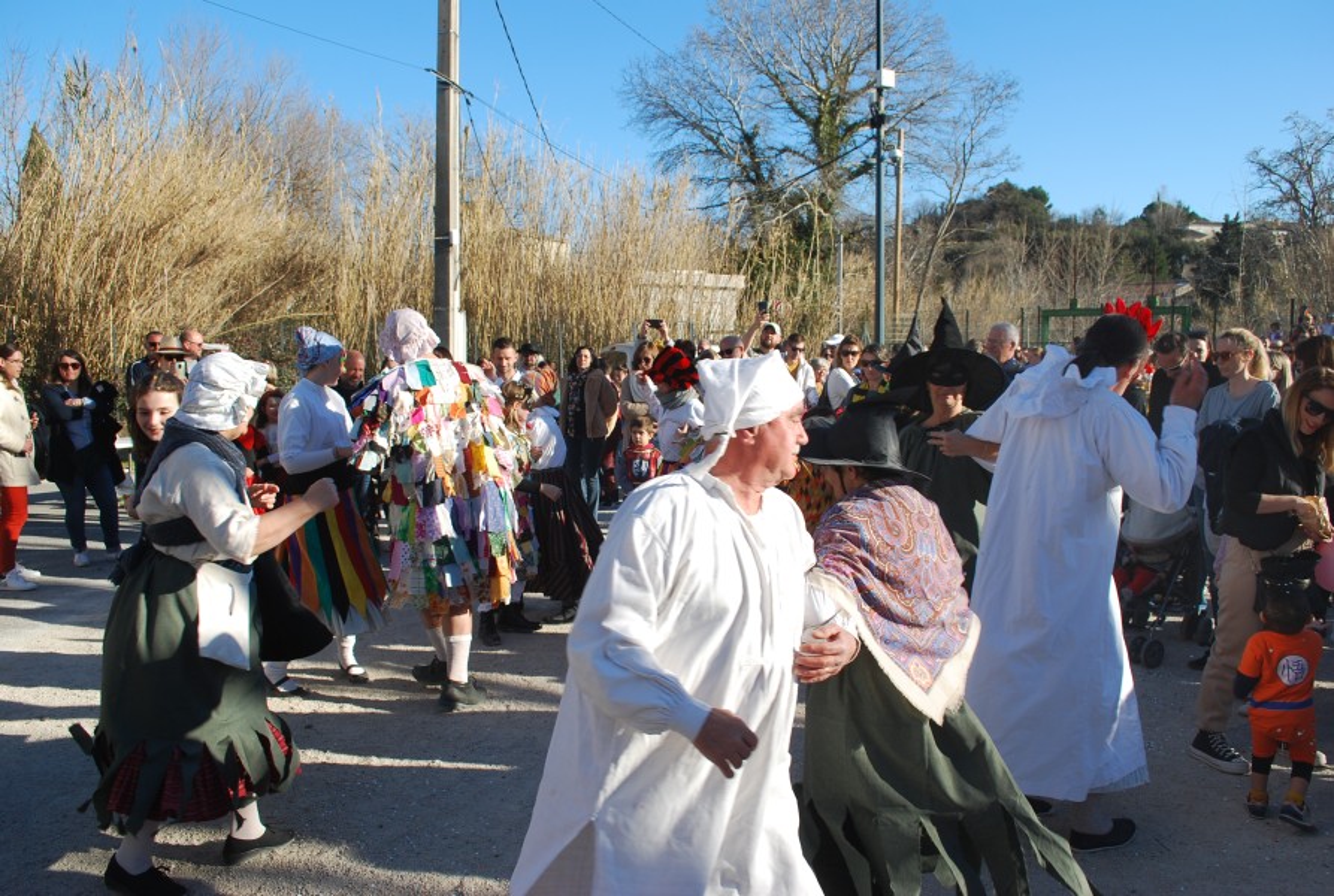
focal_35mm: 27
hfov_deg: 67.3
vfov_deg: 48.2
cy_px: 448
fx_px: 1003
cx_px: 667
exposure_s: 1/200
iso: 100
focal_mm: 18
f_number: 7.1
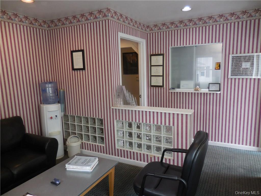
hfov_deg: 69.4
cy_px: 98
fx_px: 188
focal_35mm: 25
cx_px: 130
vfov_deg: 54.9
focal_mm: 4.5
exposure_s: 1/30
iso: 220
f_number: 3.3
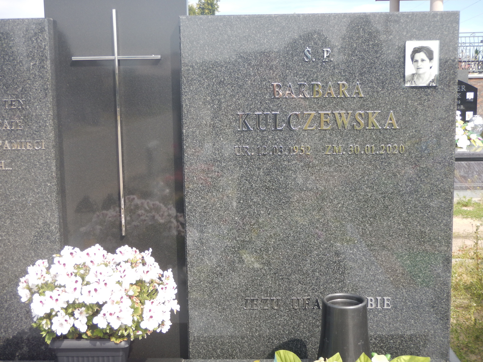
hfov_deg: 39.7
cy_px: 181
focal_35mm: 48
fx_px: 670
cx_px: 242
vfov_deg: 30.3
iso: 125
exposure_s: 1/250
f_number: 4.3
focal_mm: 8.5
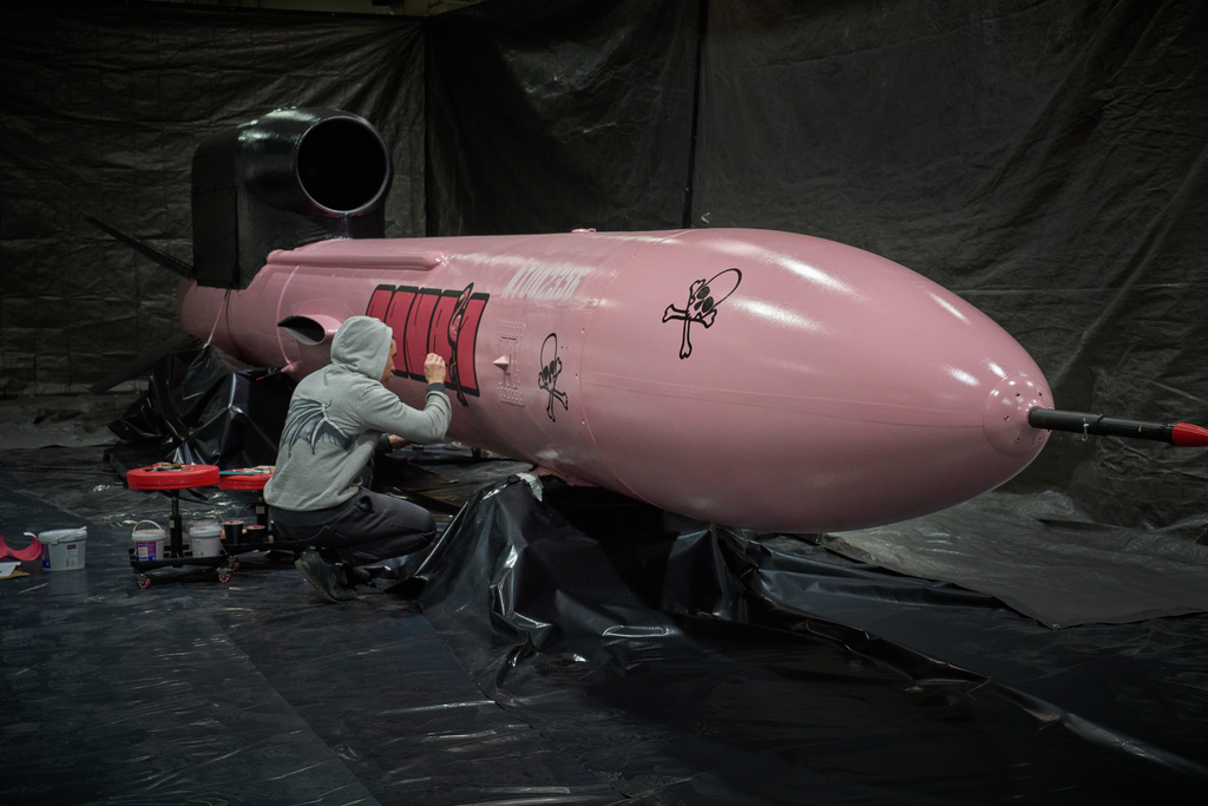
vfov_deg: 23.8
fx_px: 1913
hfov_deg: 35.0
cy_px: 403
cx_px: 604
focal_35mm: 57
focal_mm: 57
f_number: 10
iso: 2500
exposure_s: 1/60
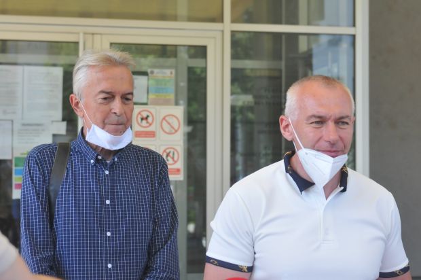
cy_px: 140
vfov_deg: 20.1
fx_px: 789
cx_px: 210
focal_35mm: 68
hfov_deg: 29.9
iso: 1000
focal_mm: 45
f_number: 5.6
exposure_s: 1/1000
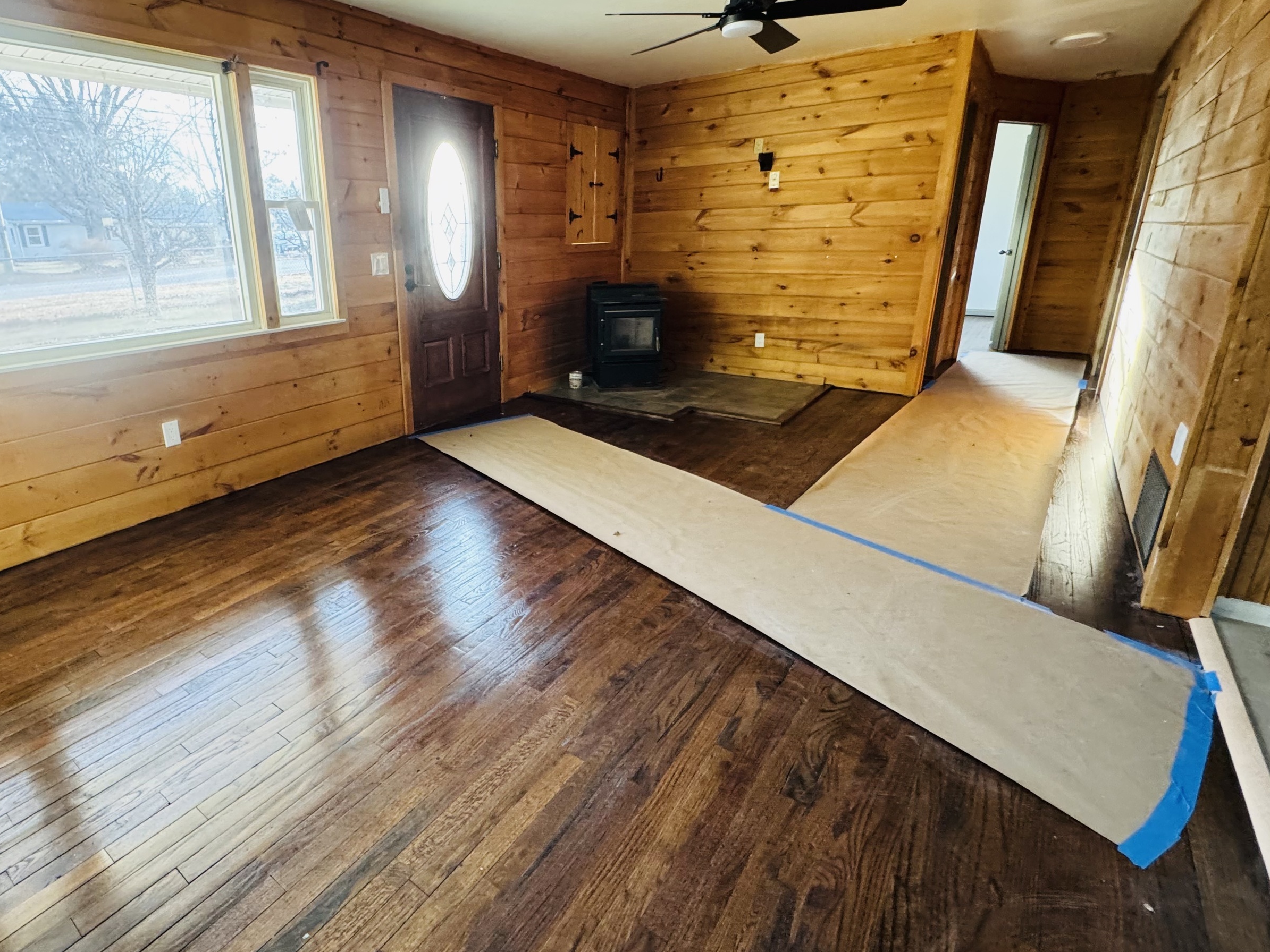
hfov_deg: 86.6
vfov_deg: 71.4
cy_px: 428
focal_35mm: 18
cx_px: 506
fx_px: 660
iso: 400
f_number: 2.2
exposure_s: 1/60
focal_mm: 2.22
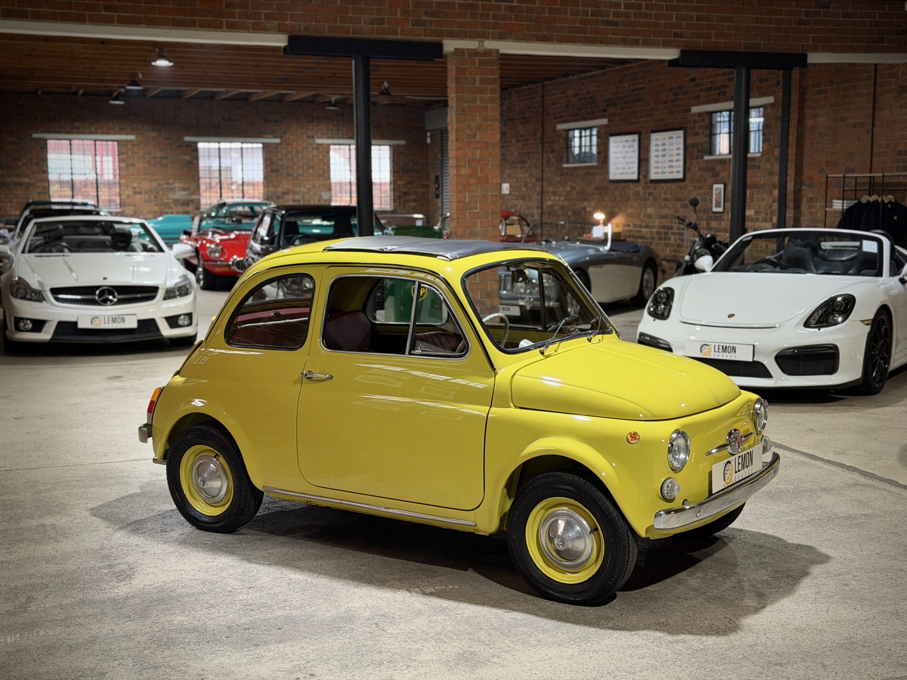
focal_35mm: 48
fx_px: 1258
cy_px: 340
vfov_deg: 30.3
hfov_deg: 39.7
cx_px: 454
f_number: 1.78
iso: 250
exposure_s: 1/50
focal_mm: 6.76
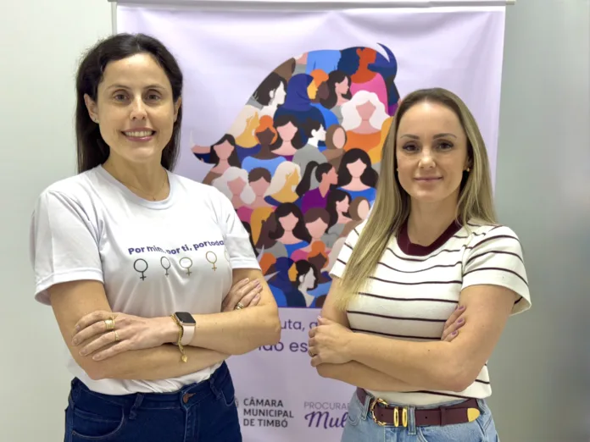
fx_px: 818
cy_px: 221
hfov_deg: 39.7
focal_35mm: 48
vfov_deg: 30.3
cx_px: 295
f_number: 1.78
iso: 50
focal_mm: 6.76
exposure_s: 1/60
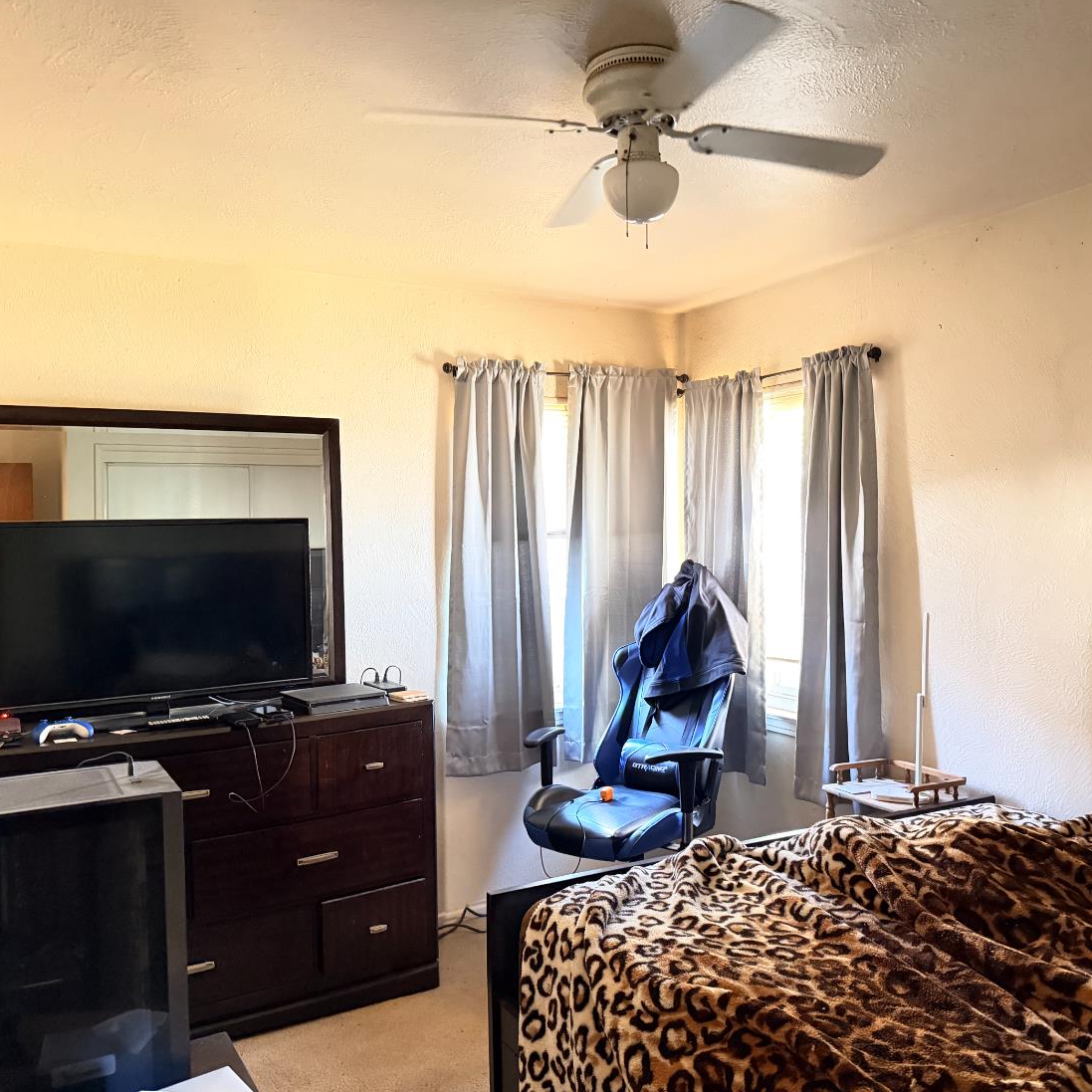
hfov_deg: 55.6
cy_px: 538
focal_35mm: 29
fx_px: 1035
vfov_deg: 55.6
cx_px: 574
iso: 1600
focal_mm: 6.76
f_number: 1.78
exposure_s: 1/24
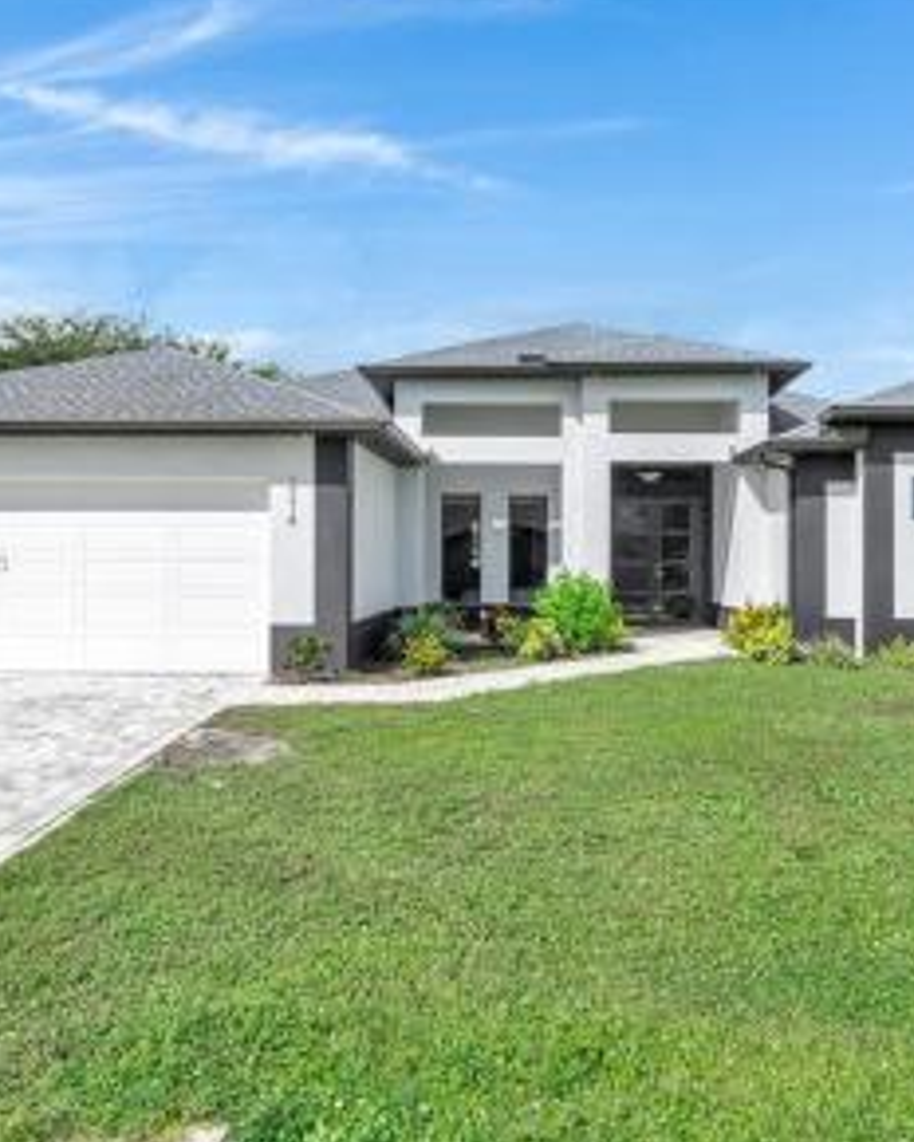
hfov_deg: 42.1
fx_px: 1183
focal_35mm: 35
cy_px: 563
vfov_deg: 51.5
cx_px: 532
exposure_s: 1/1250
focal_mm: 16
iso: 100
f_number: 4.5
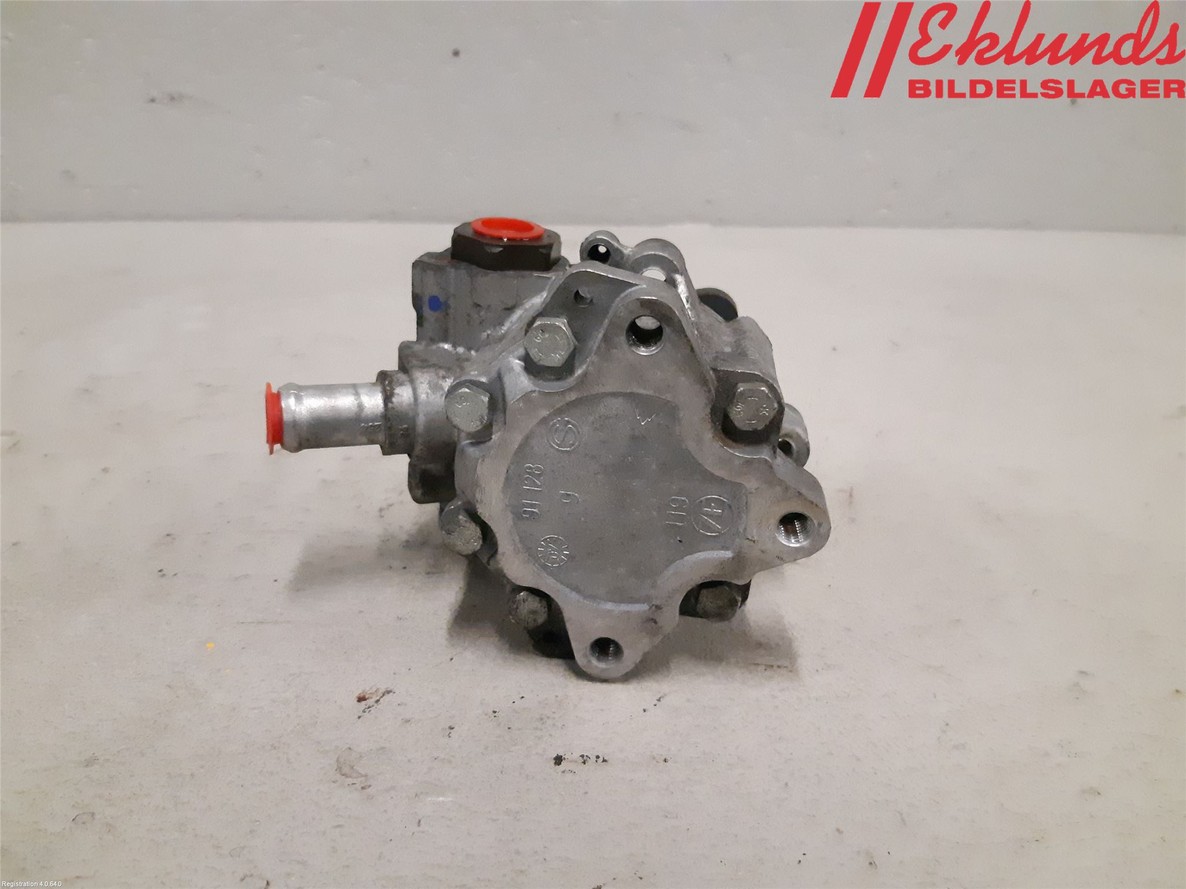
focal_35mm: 26
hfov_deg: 67.3
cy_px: 444
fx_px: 891
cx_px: 593
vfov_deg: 53.1
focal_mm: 3.93
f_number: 1.7
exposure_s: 1/216
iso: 800
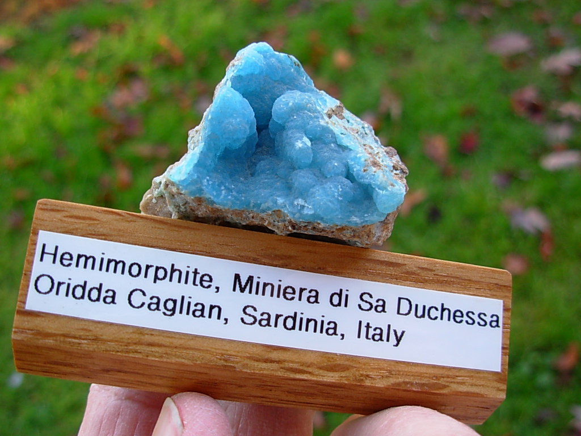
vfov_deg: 37.7
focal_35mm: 38
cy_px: 218
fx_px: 638
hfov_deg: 49.0
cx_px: 290
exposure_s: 1/47.9
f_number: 2.9
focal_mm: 6.3
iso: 50
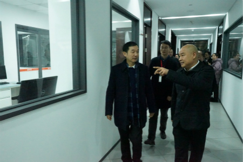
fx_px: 189
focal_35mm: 28
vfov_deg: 46.3
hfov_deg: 65.5
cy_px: 81
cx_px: 122
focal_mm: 28
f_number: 11
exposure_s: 1/80
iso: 20000
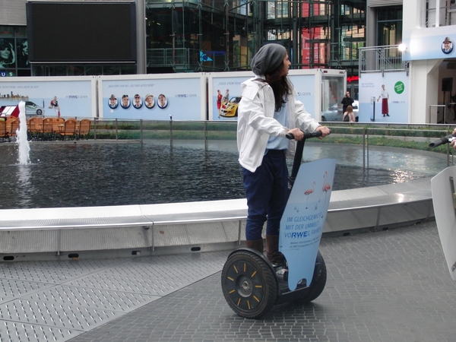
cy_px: 171
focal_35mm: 60
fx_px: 790
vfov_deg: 24.4
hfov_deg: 32.2
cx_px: 228
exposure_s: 1/80
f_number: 4
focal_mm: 10.41
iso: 125
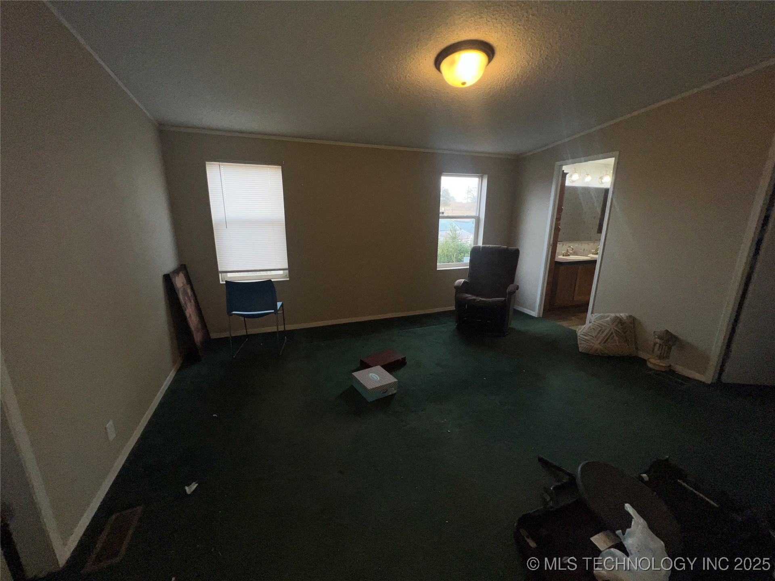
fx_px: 291
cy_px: 290
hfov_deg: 106.2
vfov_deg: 89.9
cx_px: 388
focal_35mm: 13
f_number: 1.8
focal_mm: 1.57
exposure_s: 1/127
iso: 25
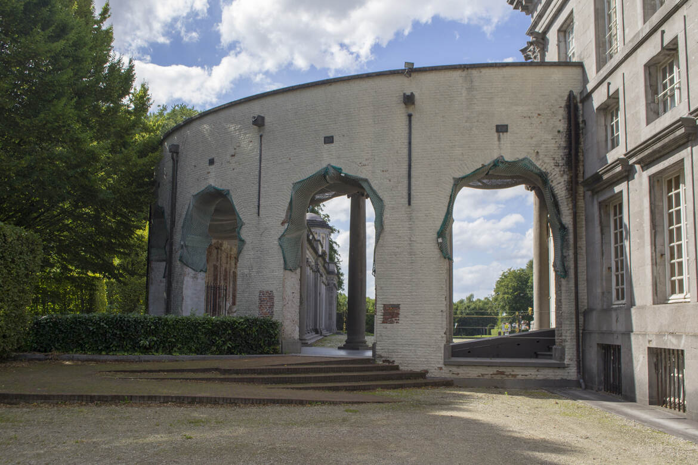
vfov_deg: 36.9
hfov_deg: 53.1
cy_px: 232
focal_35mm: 36
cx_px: 349
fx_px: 698
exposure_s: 1/200
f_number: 8
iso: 100
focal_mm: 24
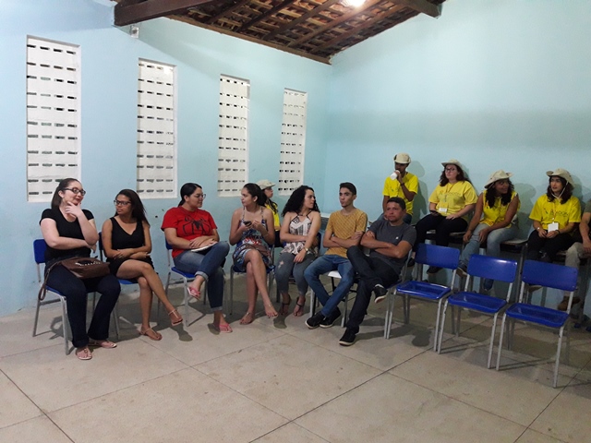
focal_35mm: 28
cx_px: 296
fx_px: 478
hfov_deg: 63.4
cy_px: 222
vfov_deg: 49.7
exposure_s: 1/24
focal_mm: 3.7
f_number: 1.9
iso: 400
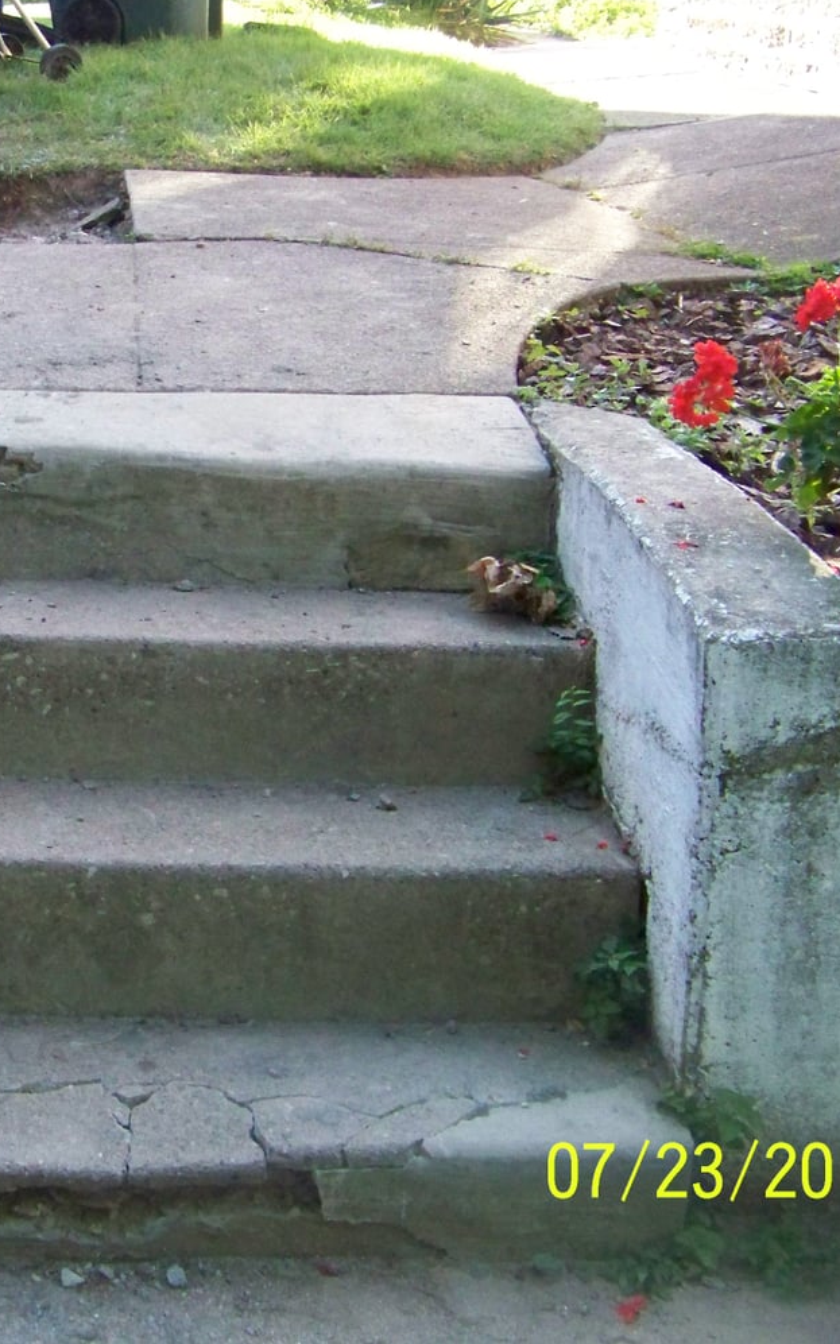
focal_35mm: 51
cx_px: 104
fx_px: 1868
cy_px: 671
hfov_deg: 24.7
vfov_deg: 39.6
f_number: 2.8
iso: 500
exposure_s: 1/500
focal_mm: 5.85
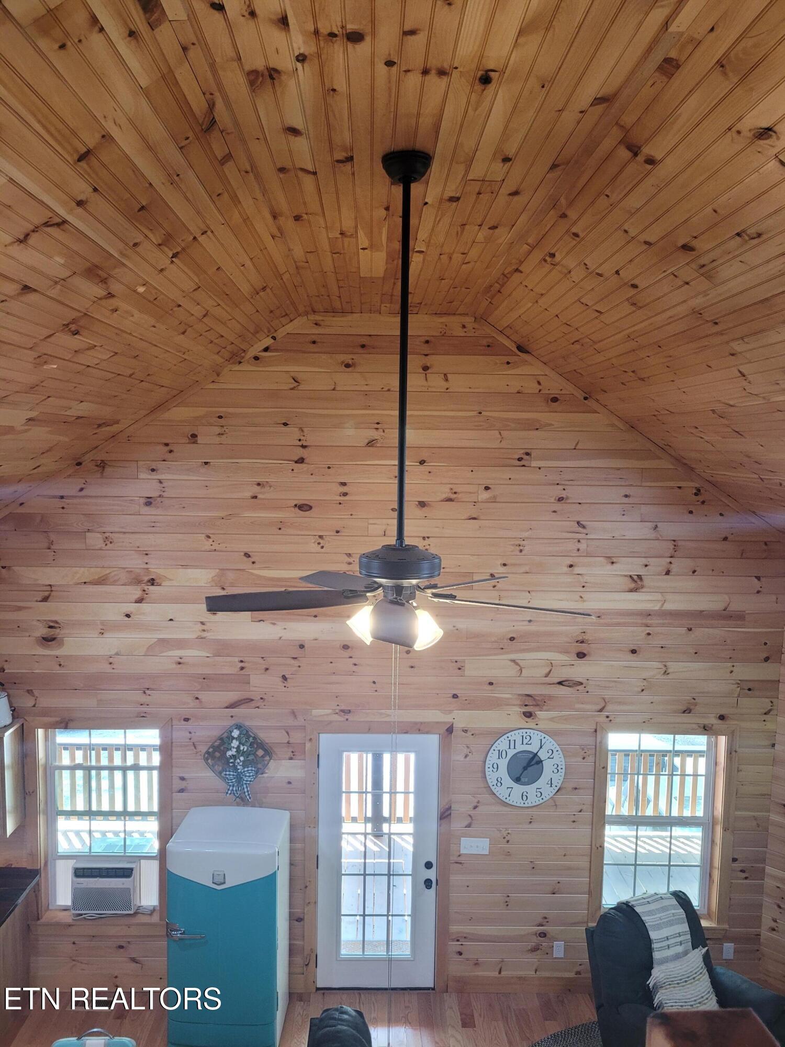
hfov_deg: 53.1
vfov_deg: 67.3
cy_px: 524
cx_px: 392
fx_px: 786
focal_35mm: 26
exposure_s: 1/60
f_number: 1.8
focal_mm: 5.4
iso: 250
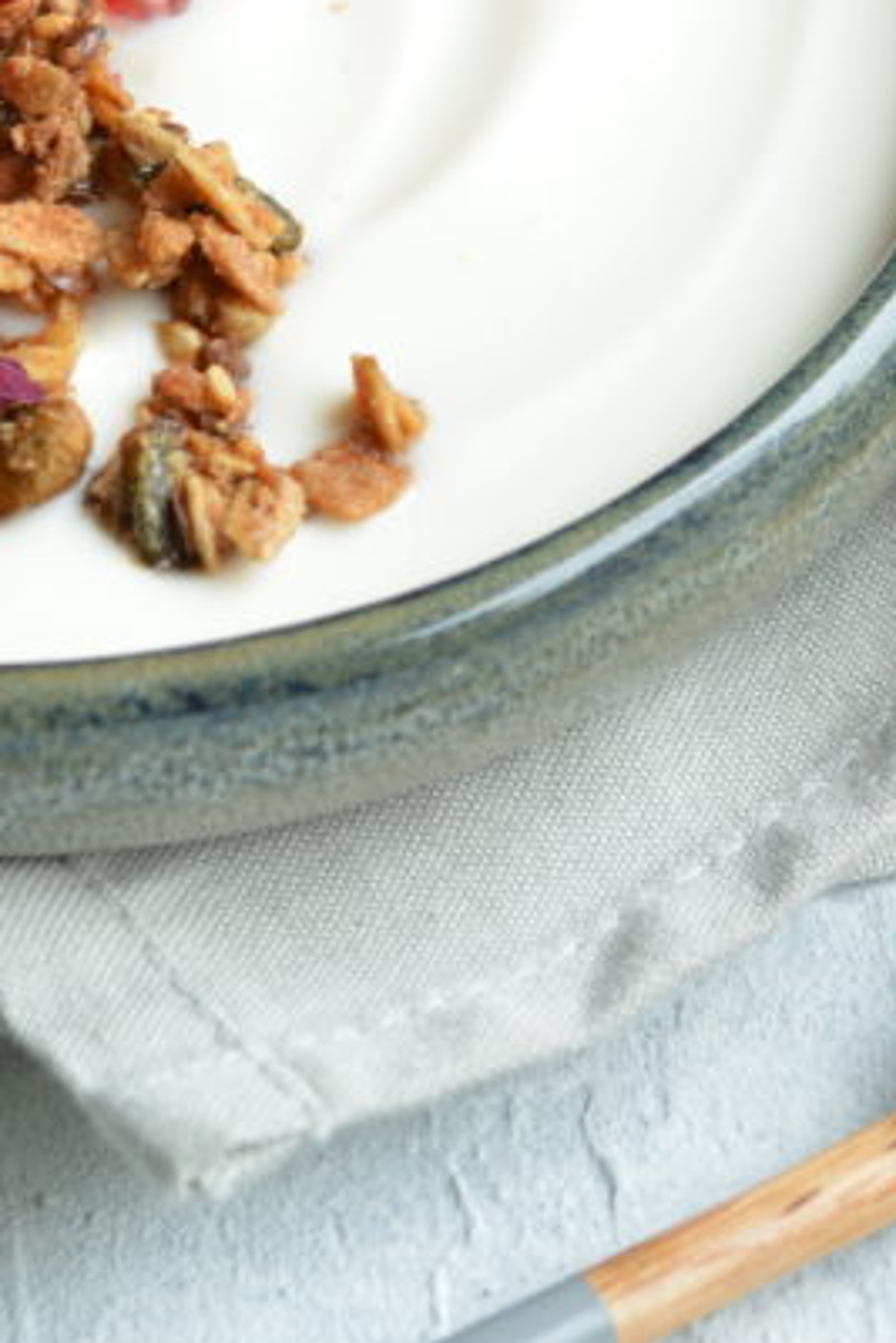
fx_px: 15042
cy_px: -275
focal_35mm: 403
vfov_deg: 5.1
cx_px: 206
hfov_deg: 3.4
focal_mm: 105
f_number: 5.6
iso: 200
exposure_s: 1/25
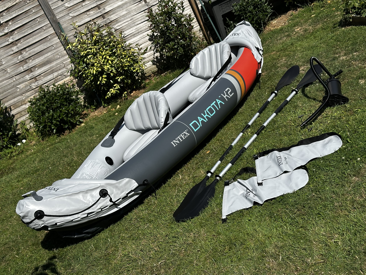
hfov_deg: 39.7
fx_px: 508
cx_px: 183
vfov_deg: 30.3
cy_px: 138
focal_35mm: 48
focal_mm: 6.86
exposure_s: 1/5263
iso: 64
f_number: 1.78
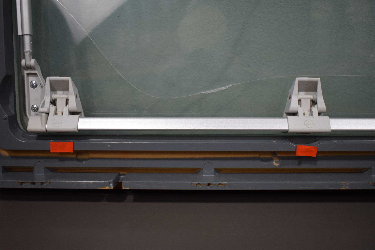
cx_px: 188
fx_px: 375
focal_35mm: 36
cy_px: 125
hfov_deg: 53.1
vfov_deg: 36.9
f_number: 4
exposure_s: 1/250
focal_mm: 24
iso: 640
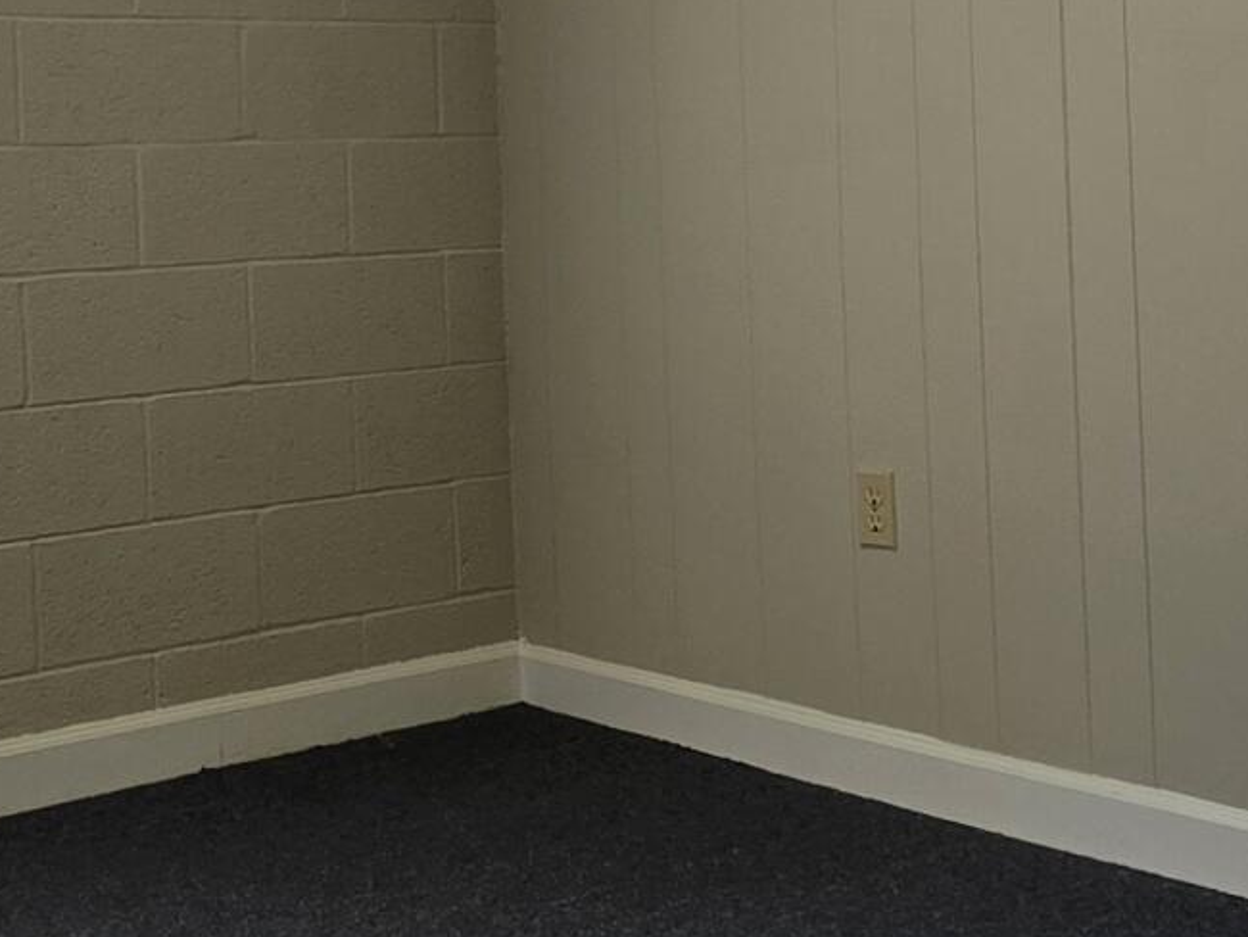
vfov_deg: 24.0
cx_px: 455
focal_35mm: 60
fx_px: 2164
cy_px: 169
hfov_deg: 32.0
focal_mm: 2.2
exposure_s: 1/163
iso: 40
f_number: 1.9
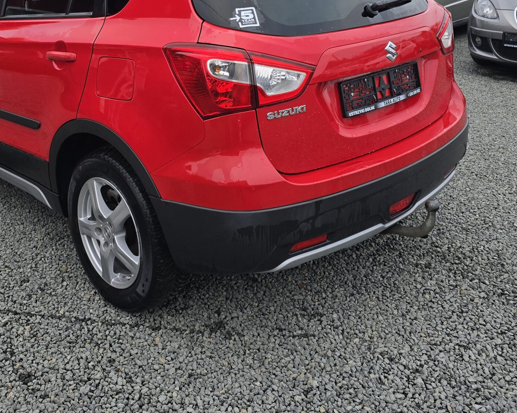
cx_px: 178
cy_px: 69
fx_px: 627
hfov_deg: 44.2
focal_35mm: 41
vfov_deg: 35.0
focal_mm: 6.3
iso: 100
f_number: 1.7
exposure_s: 1/180
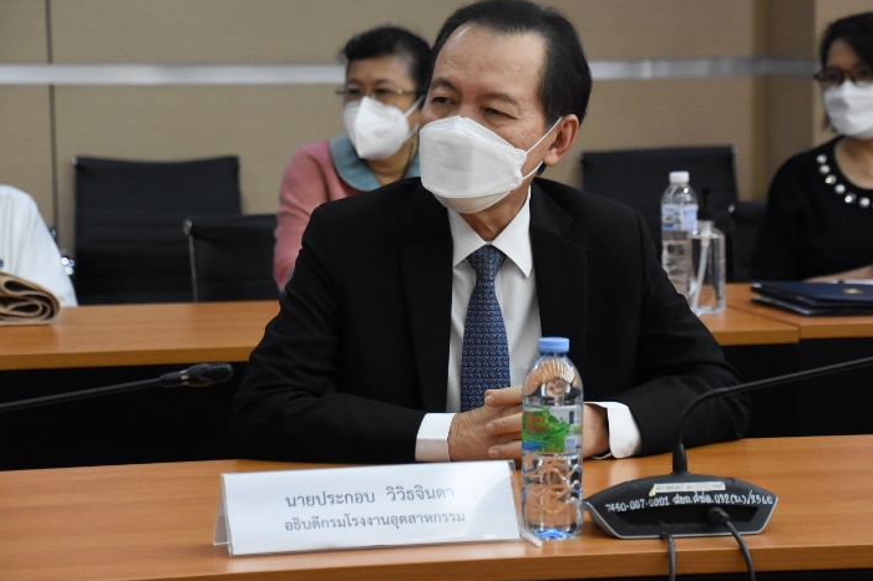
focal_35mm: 137
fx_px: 3321
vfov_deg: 10.0
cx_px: 474
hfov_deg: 15.0
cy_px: 268
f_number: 5.3
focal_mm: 80
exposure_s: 1/125
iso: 4000
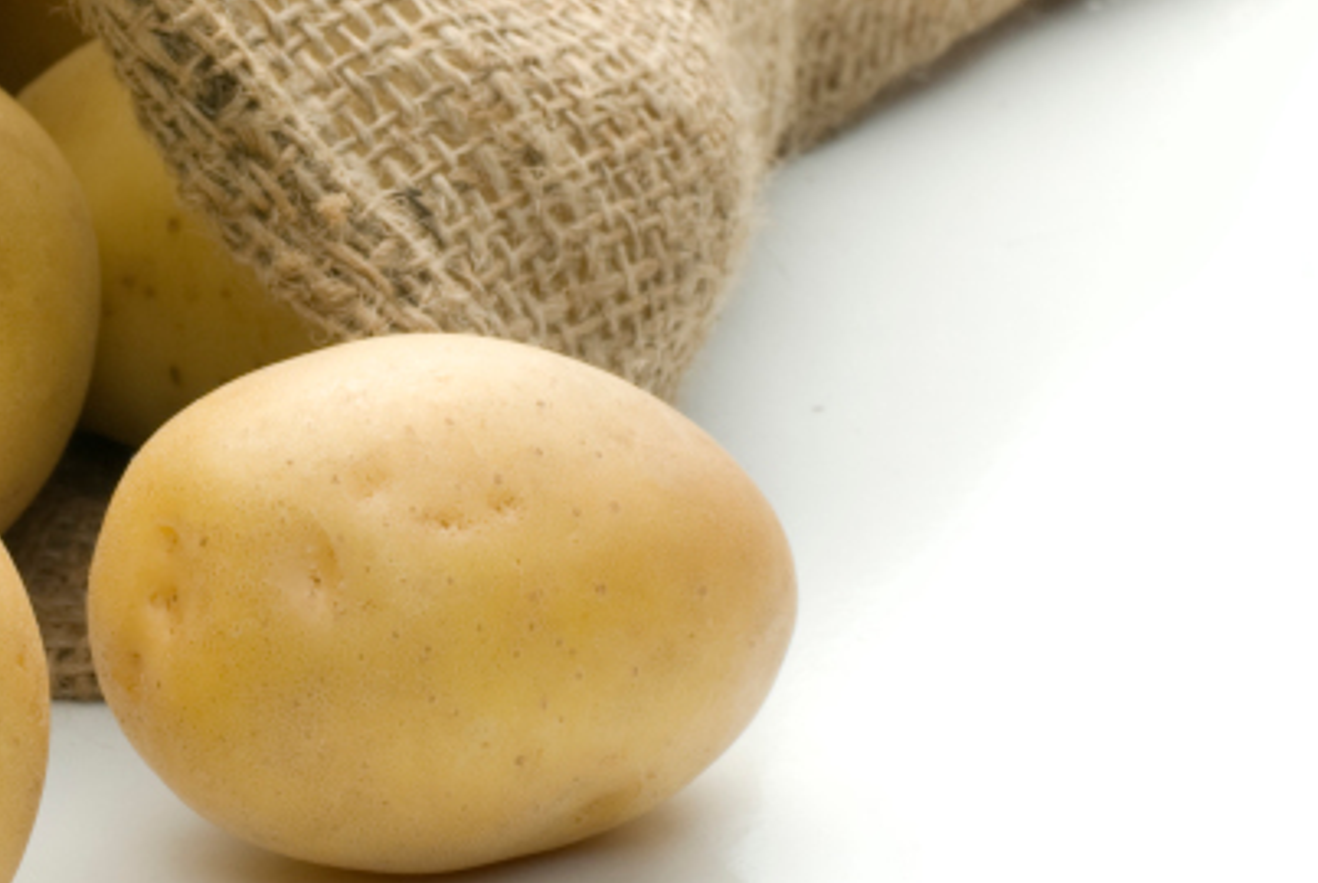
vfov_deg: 7.4
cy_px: 221
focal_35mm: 186
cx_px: 137
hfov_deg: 11.0
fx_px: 6820
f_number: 16
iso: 100
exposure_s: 1/125
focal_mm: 50
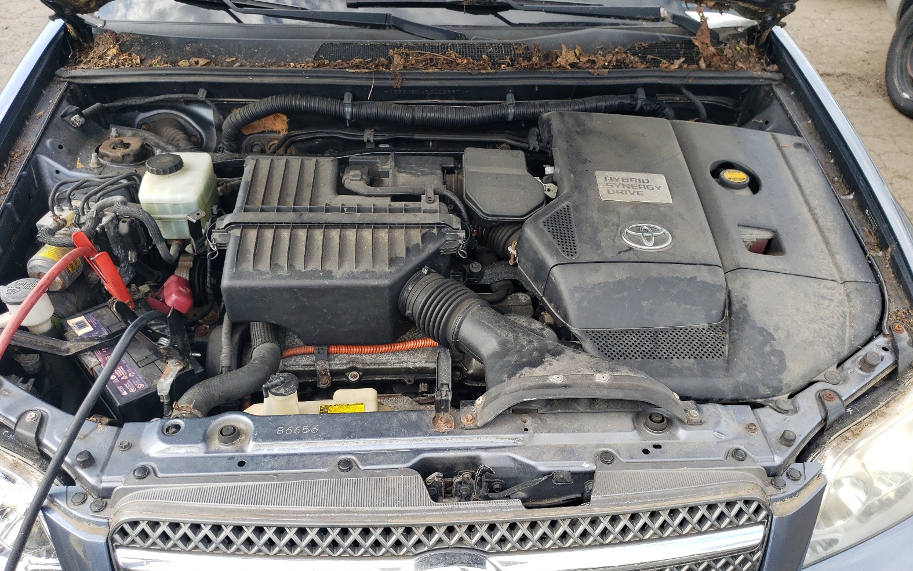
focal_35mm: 28
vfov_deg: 44.5
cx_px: 452
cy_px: 296
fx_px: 697
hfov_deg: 66.5
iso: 50
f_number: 1.5
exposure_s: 1/526
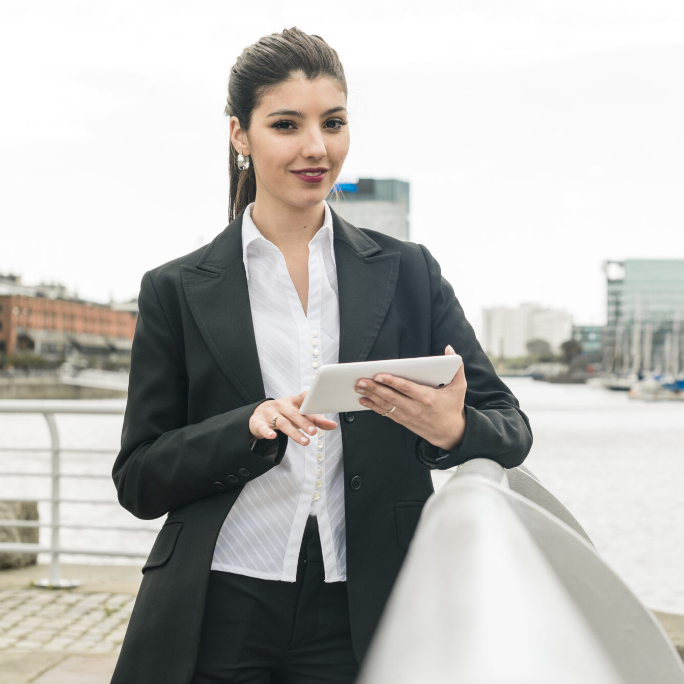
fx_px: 1811
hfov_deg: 20.9
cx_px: 620
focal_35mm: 81
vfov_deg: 21.4
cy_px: 368
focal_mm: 50
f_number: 5
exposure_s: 1/125
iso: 125
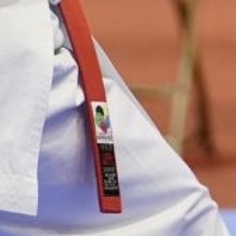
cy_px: -448
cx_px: 541
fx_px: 11609
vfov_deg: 1.2
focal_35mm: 1505
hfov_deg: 1.2
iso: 2500
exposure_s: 1/500
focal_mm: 165
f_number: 2.8
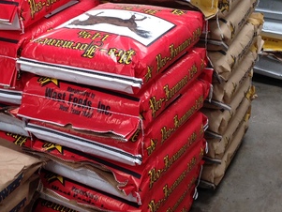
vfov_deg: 18.6
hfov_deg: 24.7
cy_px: 62
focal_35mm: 79
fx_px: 644
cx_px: 118
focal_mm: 4.12
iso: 80
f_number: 2.4
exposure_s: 1/120
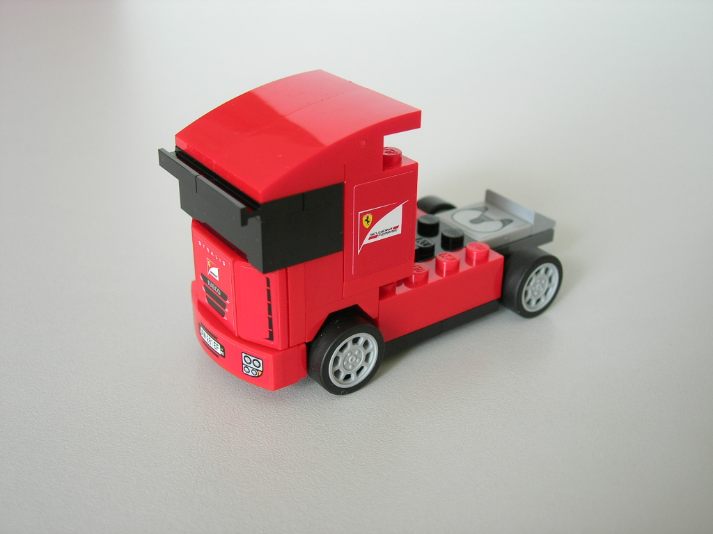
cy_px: 267
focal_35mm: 41
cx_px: 356
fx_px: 844
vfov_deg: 35.1
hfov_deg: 45.8
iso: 64
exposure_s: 1/11.2
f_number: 2.9
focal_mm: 8.5
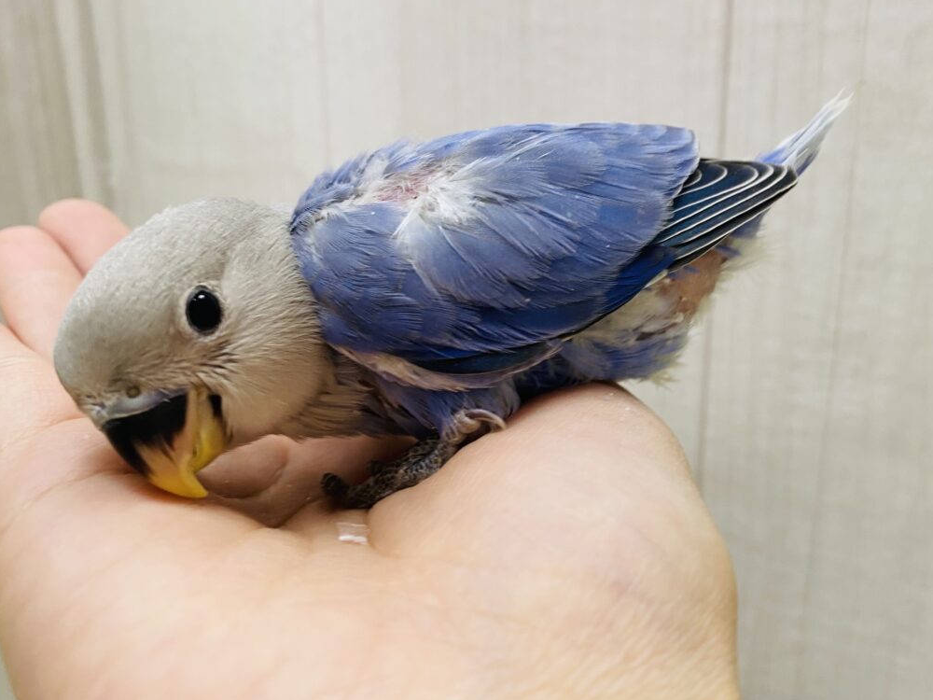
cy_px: 293
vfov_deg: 46.6
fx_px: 809
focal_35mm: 30
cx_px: 513
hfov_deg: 59.8
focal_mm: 4.25
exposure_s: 1/50
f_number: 1.8
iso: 64
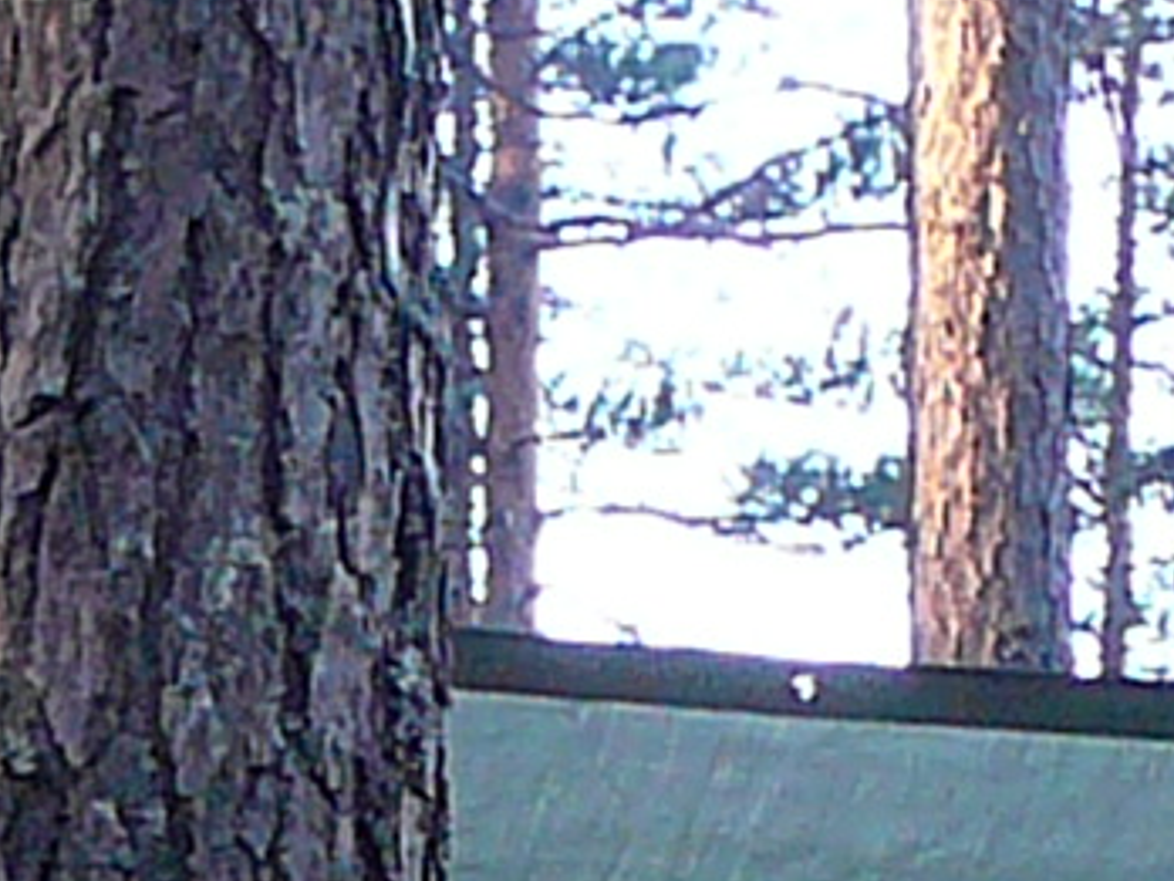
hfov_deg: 5.7
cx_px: -415
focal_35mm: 346
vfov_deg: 4.2
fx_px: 11735
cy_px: 1782
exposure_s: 1/30
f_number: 3.3
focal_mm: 7
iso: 100
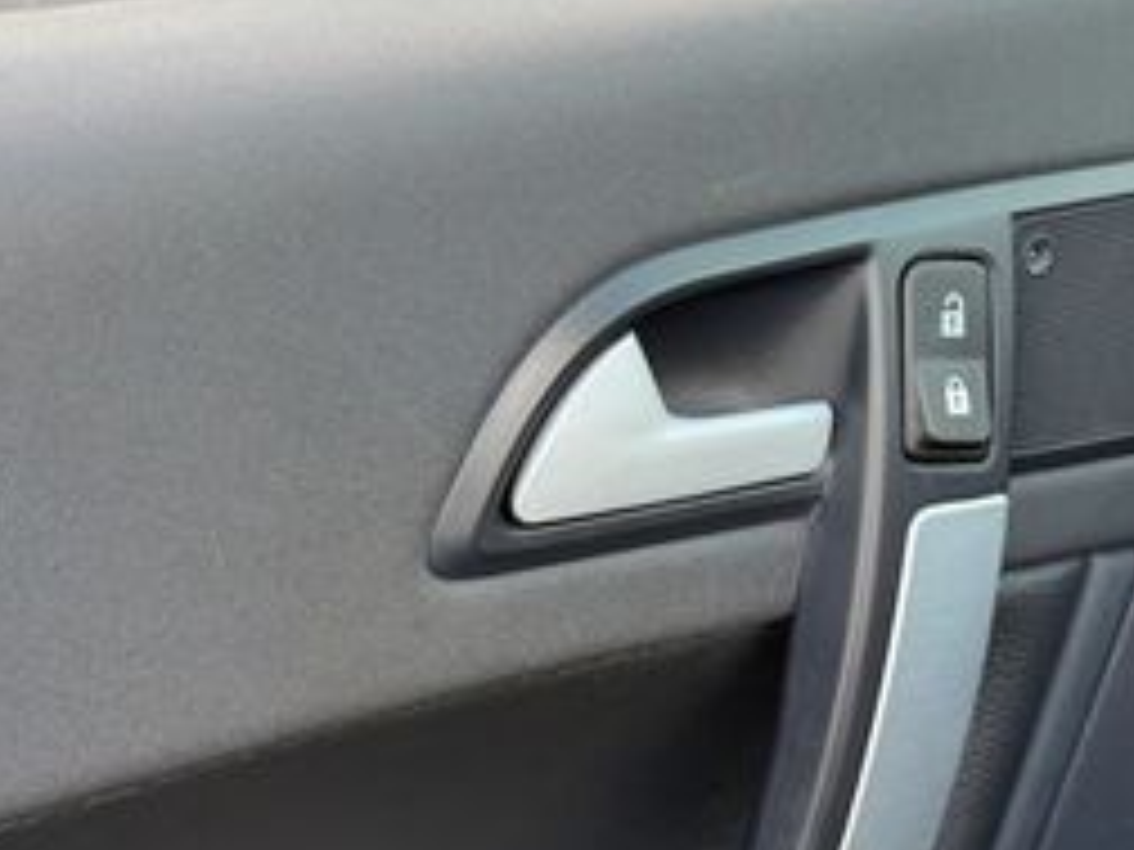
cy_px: 387
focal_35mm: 61
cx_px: 630
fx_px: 1998
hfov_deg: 31.7
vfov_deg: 24.0
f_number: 1.78
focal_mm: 6.76
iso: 125
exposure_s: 1/121
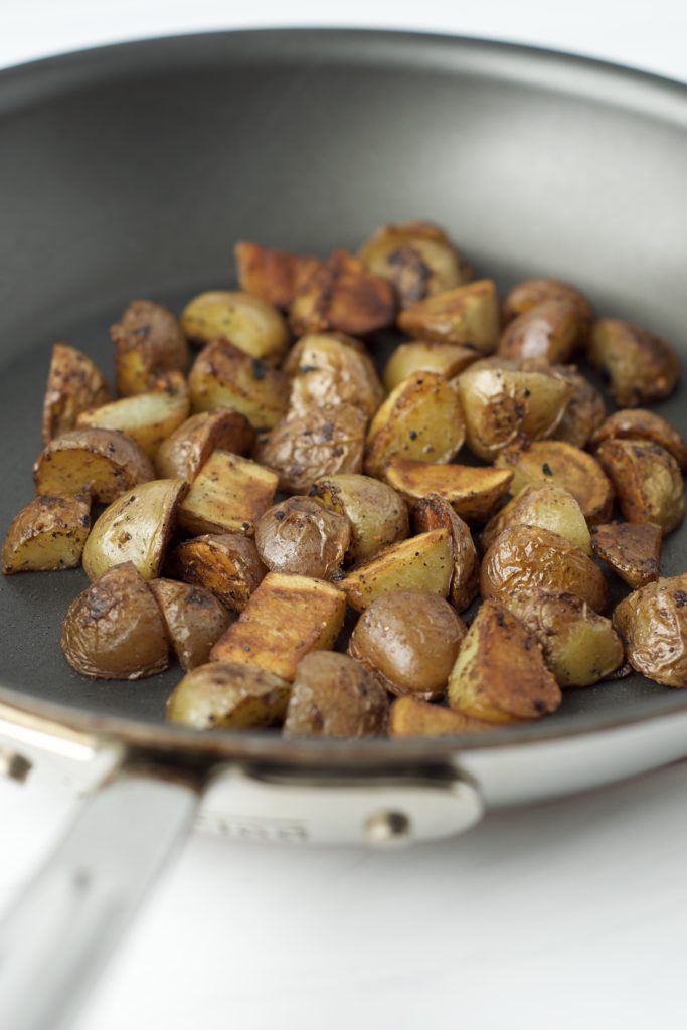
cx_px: 344
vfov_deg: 27.0
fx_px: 2146
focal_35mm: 75
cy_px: 515
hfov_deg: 18.2
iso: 100
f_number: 4
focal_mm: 50
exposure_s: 1/60
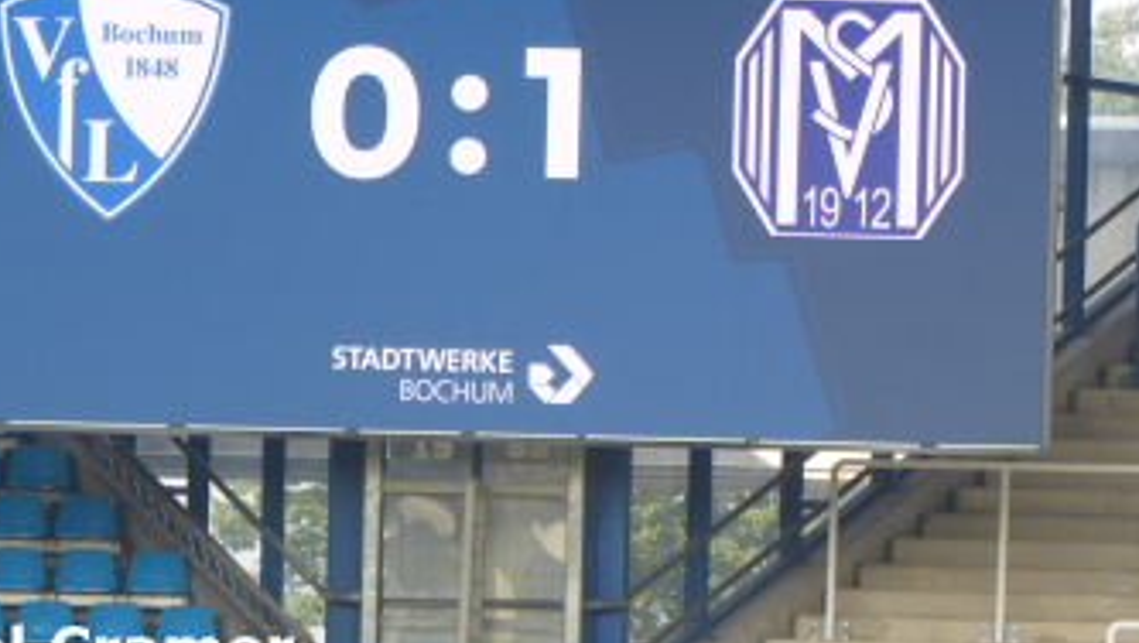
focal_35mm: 634
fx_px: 19165
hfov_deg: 3.4
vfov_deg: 1.9
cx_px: 496
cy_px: 106
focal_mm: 77.3
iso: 100
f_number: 6
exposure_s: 1/100
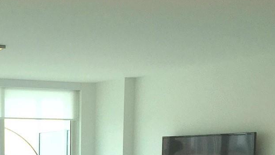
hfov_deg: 25.2
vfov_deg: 13.8
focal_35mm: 81
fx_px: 591
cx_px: 11
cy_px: 246
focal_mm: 4.15
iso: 32
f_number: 2.2
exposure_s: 1/791
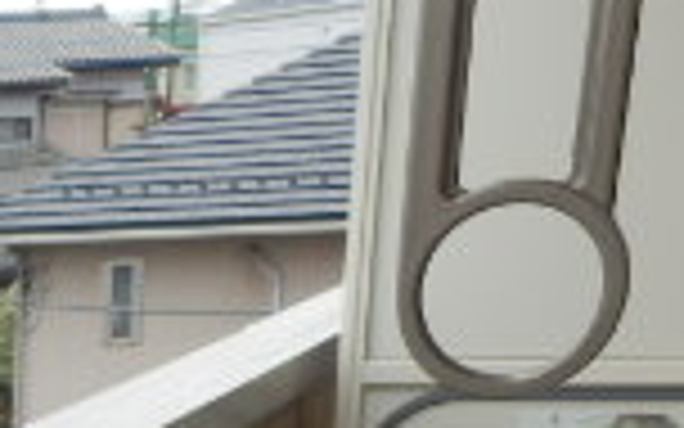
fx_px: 1995
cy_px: 870
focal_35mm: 107
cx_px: -504
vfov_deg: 11.1
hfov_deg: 16.6
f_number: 3
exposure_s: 1/100
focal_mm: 4.2
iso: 80
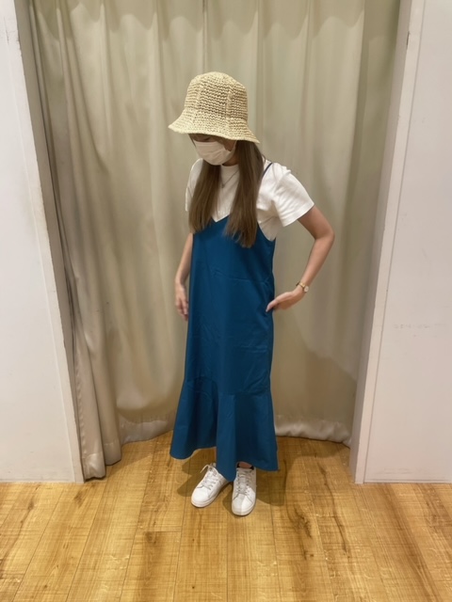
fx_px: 453
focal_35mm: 26
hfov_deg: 53.1
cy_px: 301
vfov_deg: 67.3
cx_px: 226
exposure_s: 1/100
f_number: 1.6
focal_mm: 4.2
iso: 125
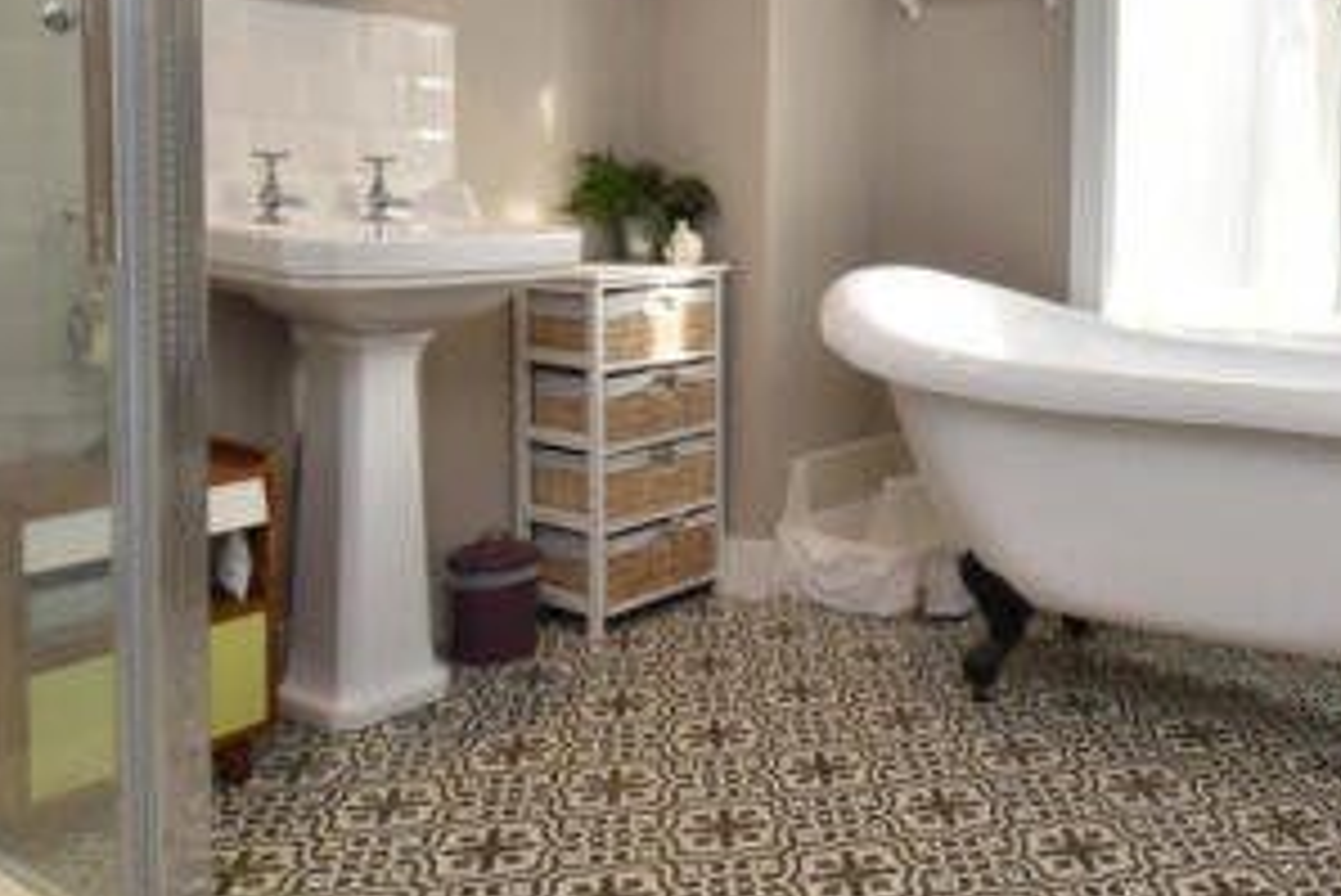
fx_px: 1230
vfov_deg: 38.6
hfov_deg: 54.6
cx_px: 1001
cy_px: 191
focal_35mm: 33
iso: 640
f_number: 9
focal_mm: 10
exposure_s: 1/60
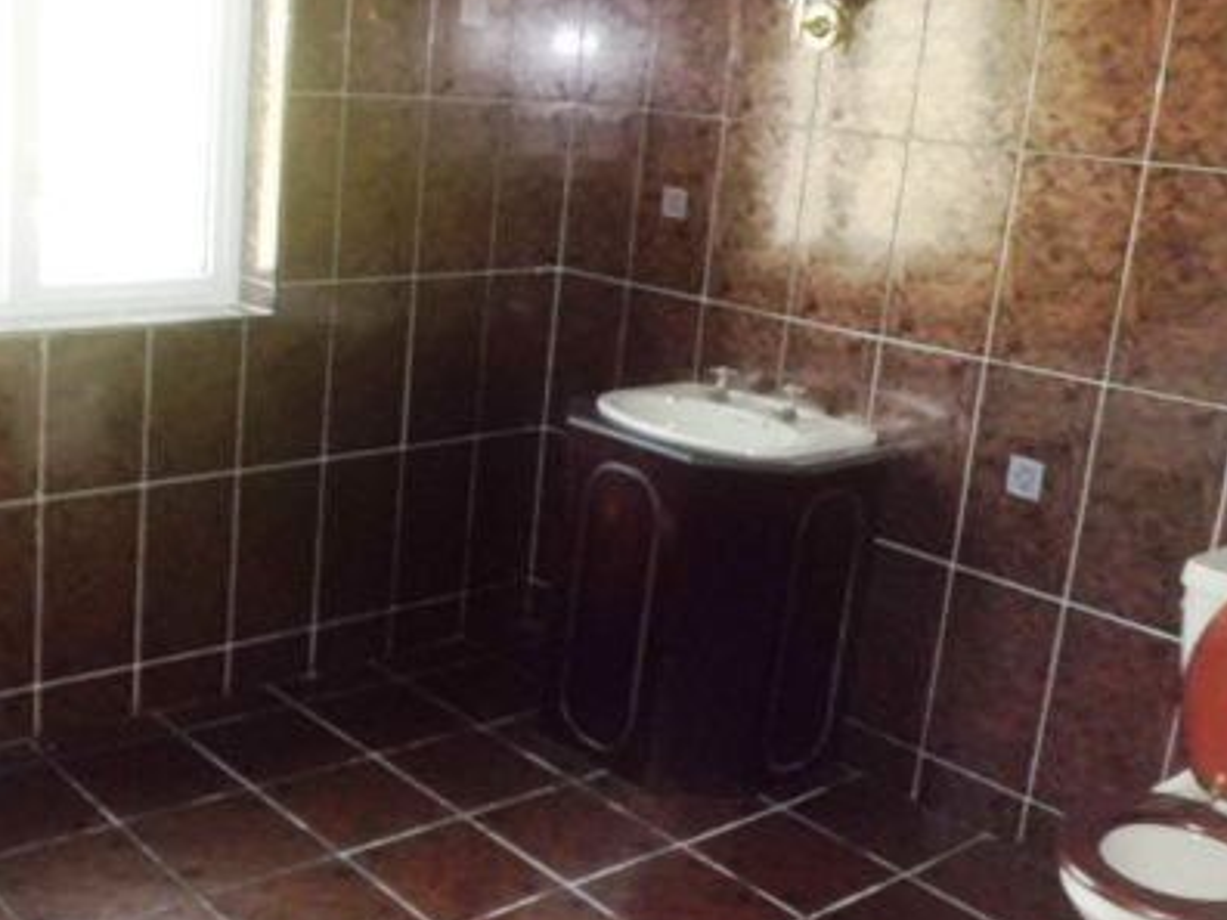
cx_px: 341
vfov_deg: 34.3
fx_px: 1489
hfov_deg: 43.7
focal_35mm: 42
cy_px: 415
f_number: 2.8
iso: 400
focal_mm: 4.7
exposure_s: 1/60
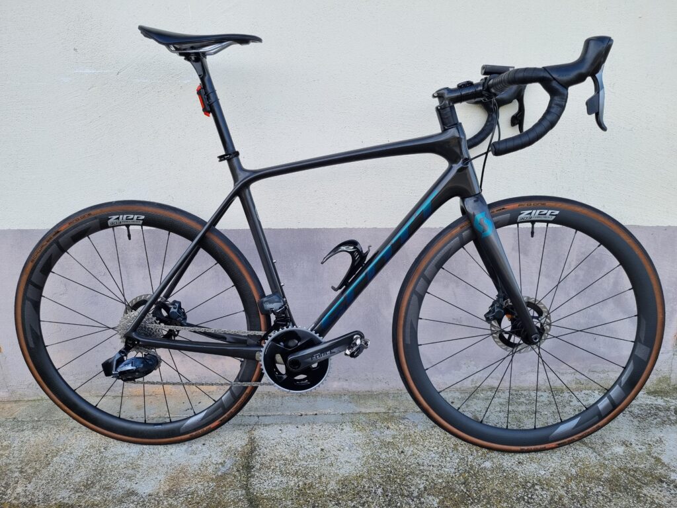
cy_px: 254
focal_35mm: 26
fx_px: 508
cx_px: 338
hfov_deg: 67.3
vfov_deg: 53.1
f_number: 1.8
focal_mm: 5.4
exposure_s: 1/520
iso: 50
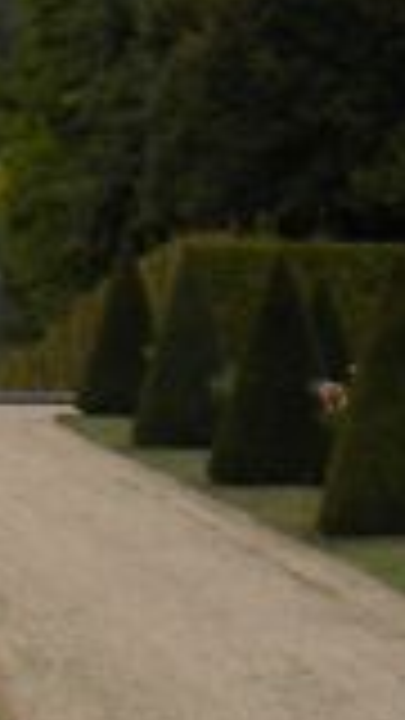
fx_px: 4238
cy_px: -270
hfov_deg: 5.3
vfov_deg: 9.5
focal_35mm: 222
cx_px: -533
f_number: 4.6
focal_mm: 6.3
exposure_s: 1/370
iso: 80
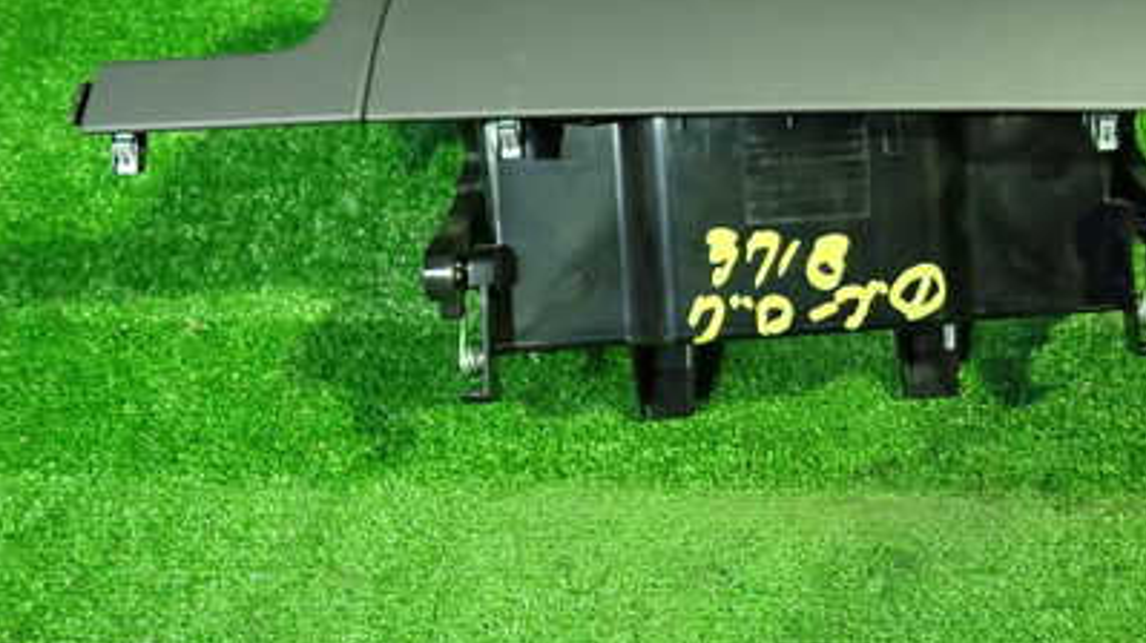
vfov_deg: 28.2
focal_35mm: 41
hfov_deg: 48.3
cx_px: 790
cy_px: 109
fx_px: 1245
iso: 640
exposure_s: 1/30
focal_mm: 4.5
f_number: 2
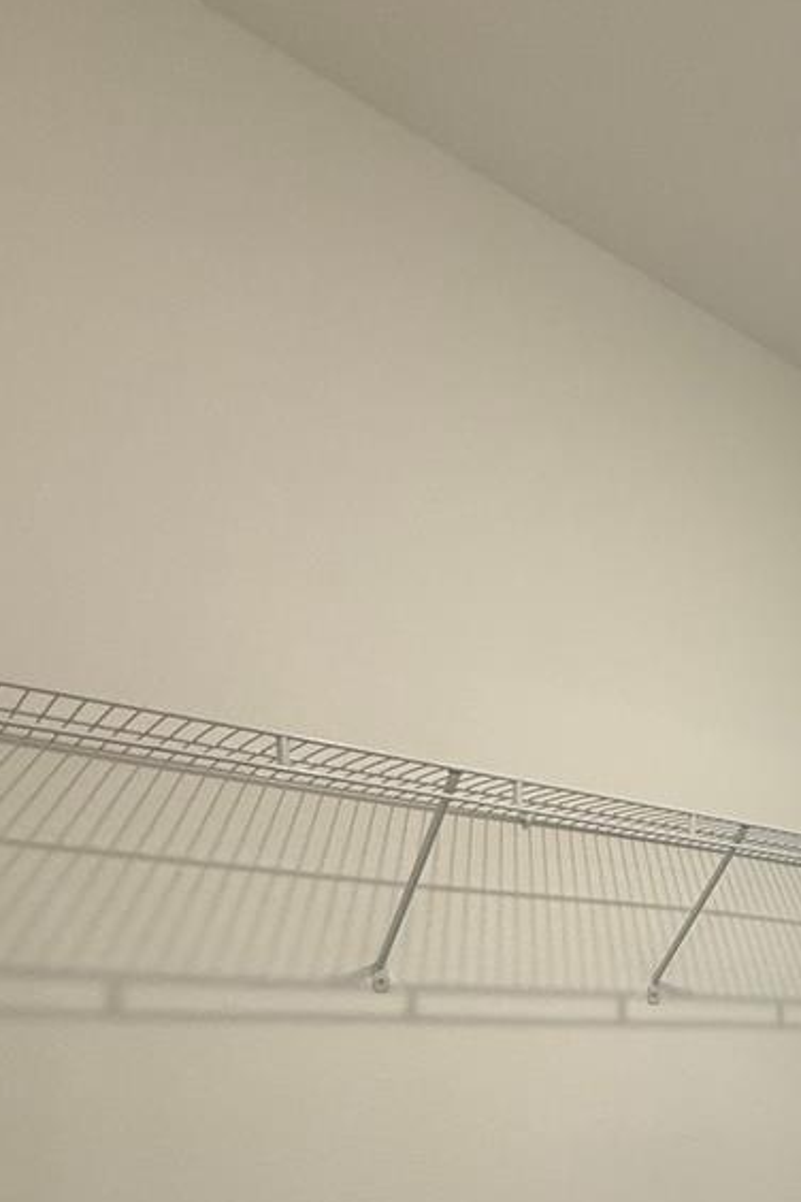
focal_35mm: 31
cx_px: 890
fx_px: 1035
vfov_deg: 51.4
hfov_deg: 35.8
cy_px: 1132
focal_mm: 2.22
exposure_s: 1/120
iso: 200
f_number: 2.2
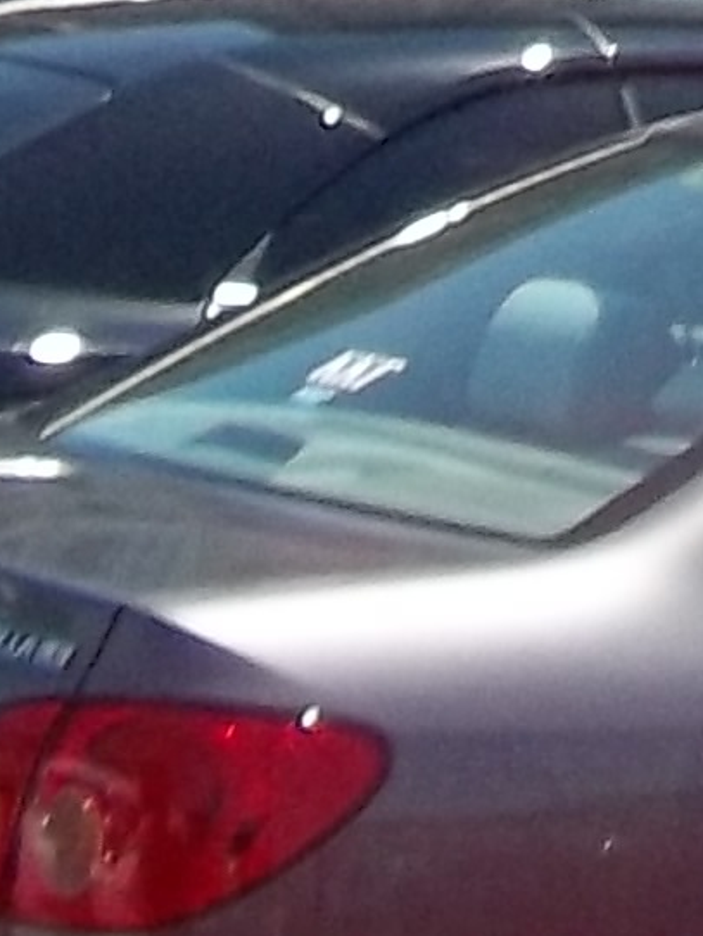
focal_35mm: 236
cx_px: 1957
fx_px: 6385
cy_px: -1831
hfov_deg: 5.9
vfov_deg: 7.4
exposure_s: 1/320
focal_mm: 5.7
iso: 80
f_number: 5.5
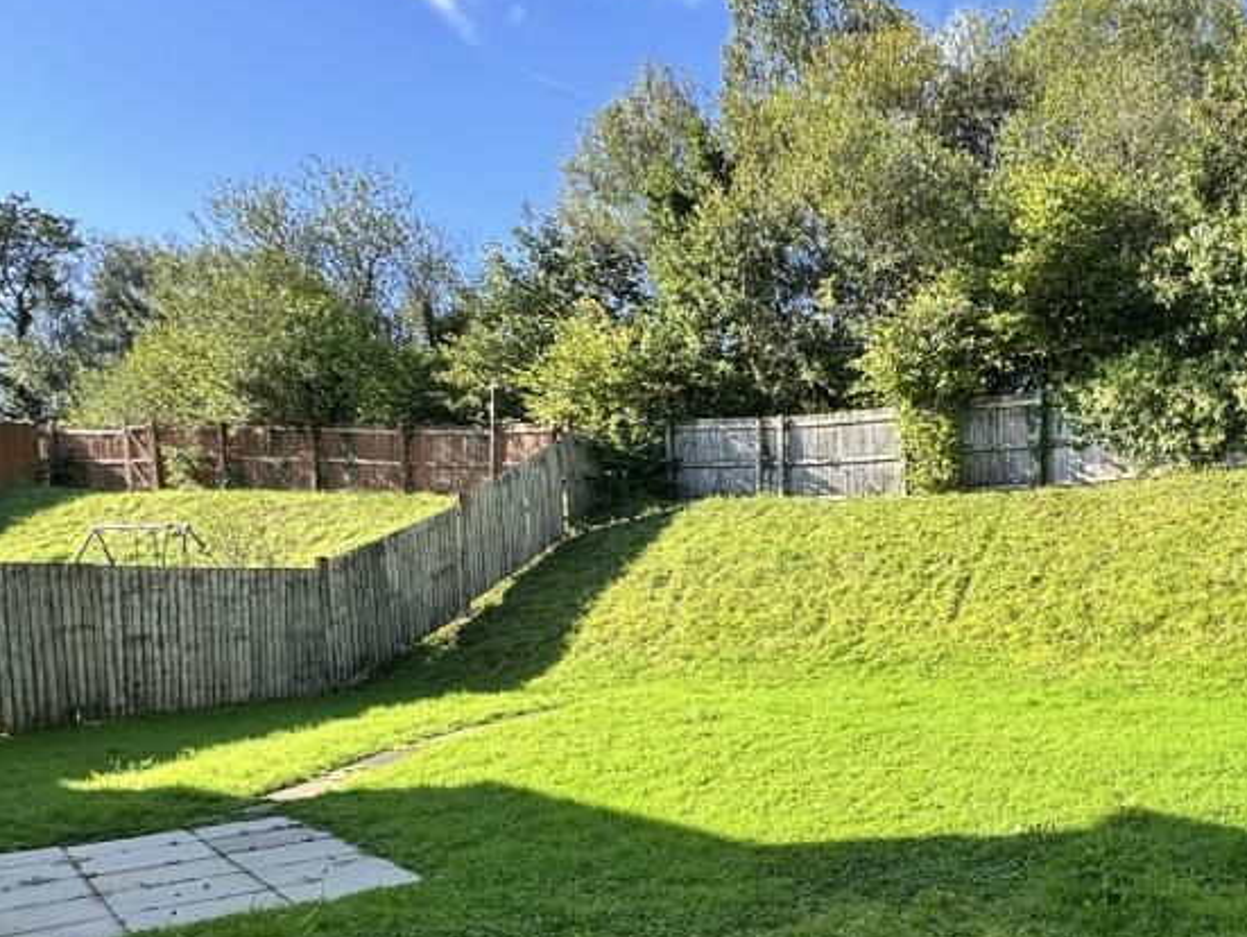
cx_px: 1046
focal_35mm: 26
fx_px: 937
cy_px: 697
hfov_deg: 60.3
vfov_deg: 51.0
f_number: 2.2
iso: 50
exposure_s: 1/569
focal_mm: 2.22
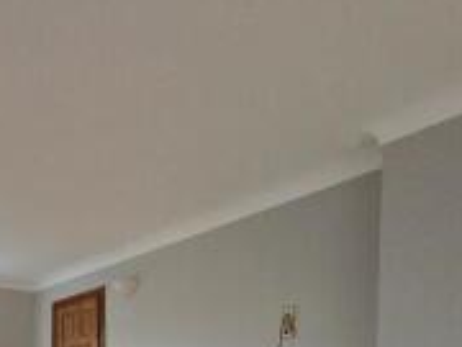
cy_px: 423
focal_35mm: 42
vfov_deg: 29.3
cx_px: 63
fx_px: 561
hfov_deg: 41.9
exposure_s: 1/100
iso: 400
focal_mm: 2.2
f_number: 2.2
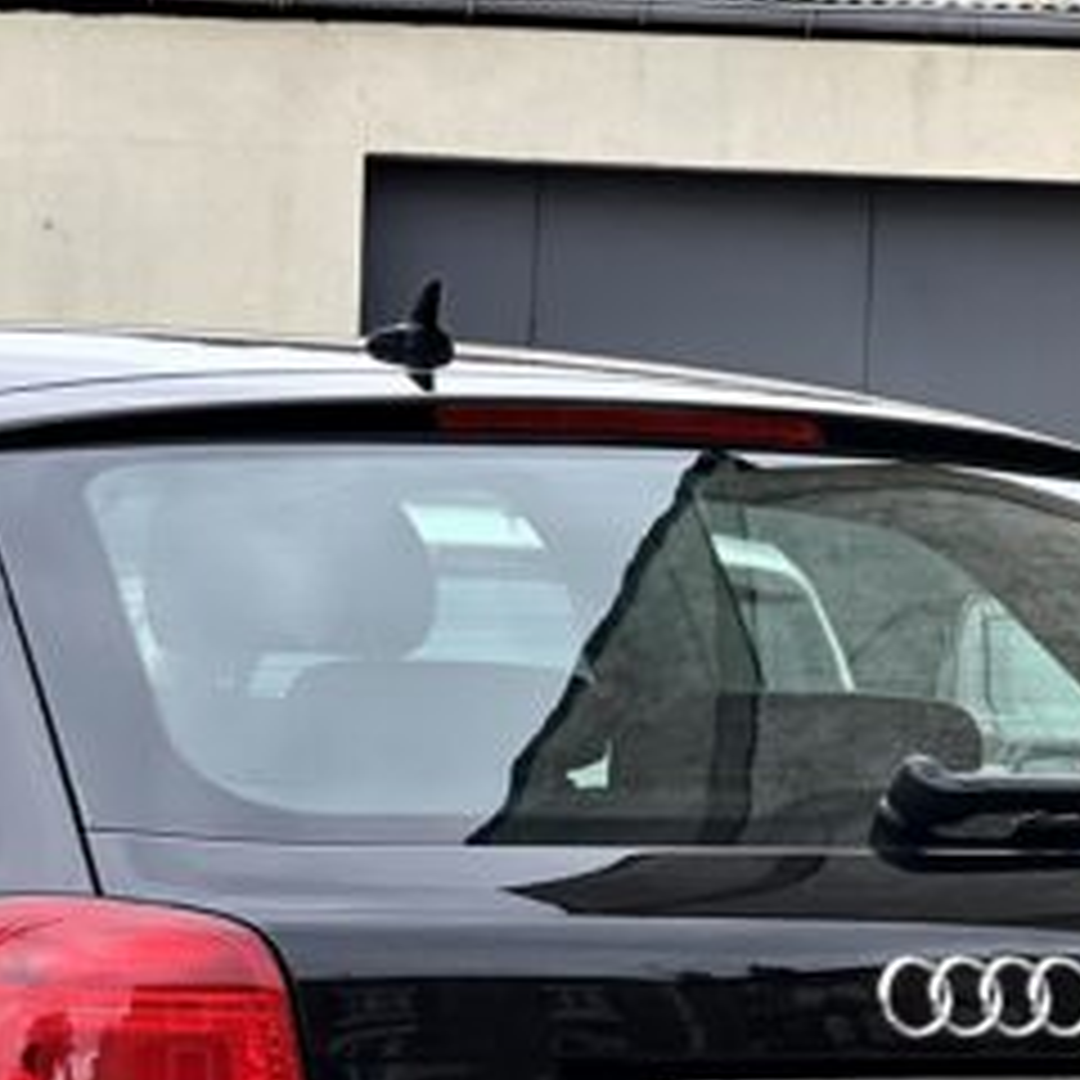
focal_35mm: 227
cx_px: 63
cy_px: 1184
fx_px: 8013
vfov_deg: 7.7
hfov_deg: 7.7
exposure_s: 1/121
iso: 40
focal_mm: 9
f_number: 2.8
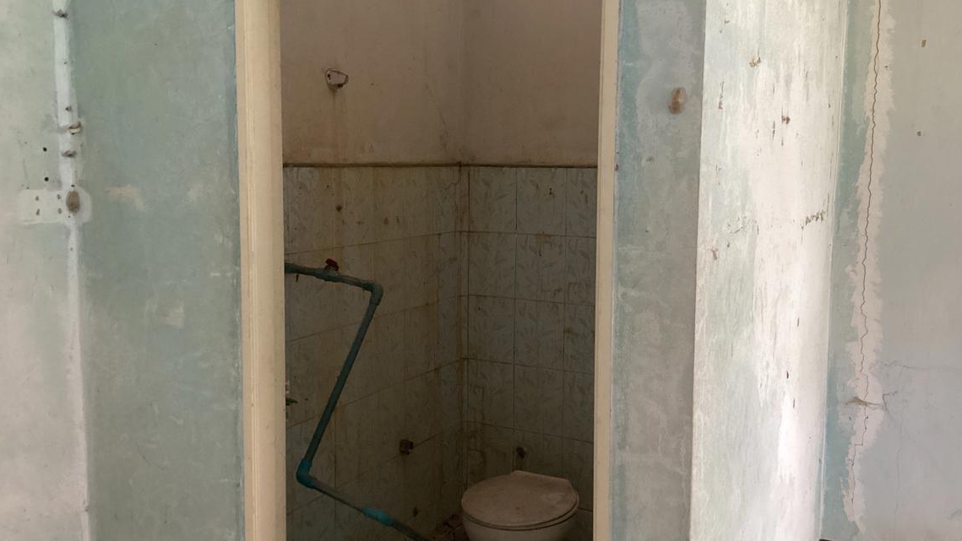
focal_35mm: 34
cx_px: 481
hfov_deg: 58.0
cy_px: 249
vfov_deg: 34.6
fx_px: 867
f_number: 2.4
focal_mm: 3.3
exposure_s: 1/40
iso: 250
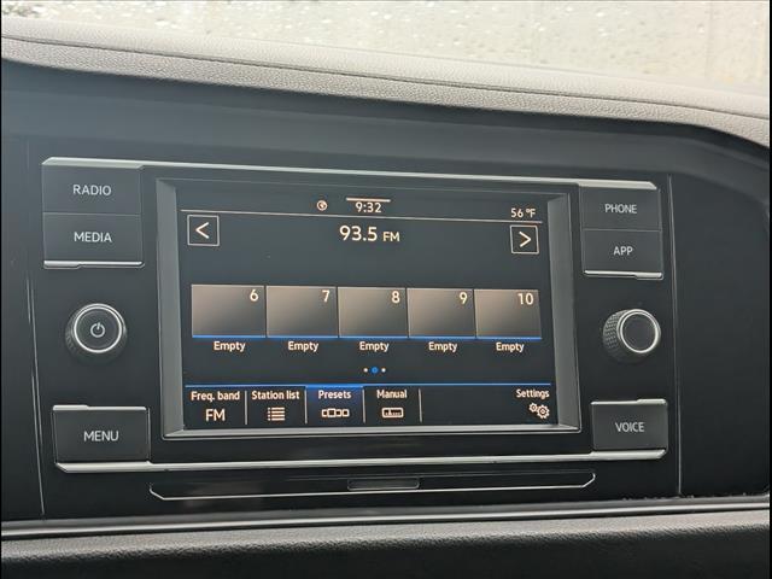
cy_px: 290
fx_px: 1093
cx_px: 386
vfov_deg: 29.7
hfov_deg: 38.9
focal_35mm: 49
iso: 426
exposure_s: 1/238
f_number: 1.68
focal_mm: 6.9
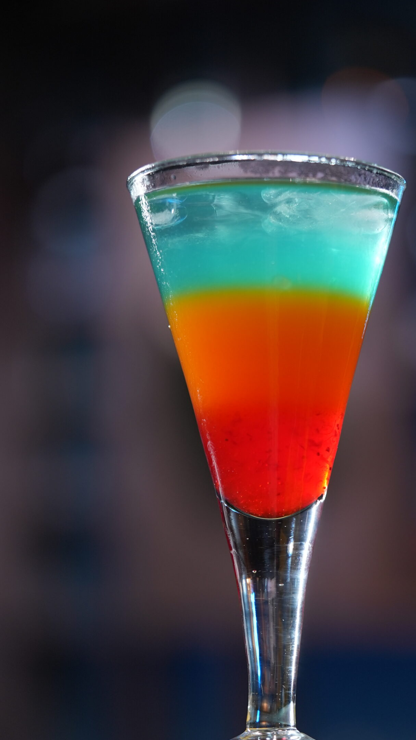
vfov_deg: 19.1
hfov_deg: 10.8
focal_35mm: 112
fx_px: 2196
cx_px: 260
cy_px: 414
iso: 640
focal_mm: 90
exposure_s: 1/200
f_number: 2.8
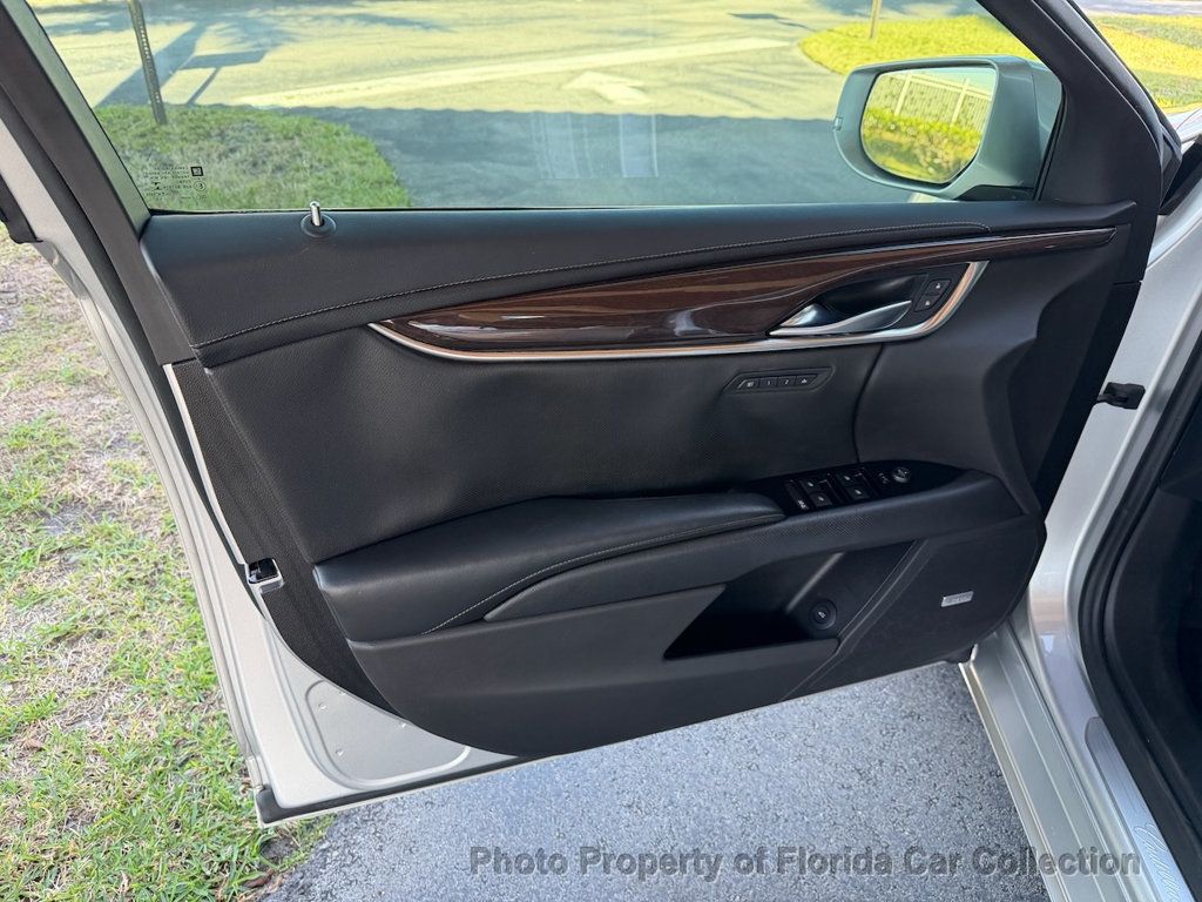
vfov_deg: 56.8
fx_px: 833
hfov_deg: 71.6
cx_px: 601
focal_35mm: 24
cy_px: 451
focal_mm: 6.76
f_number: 1.78
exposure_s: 1/199
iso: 160
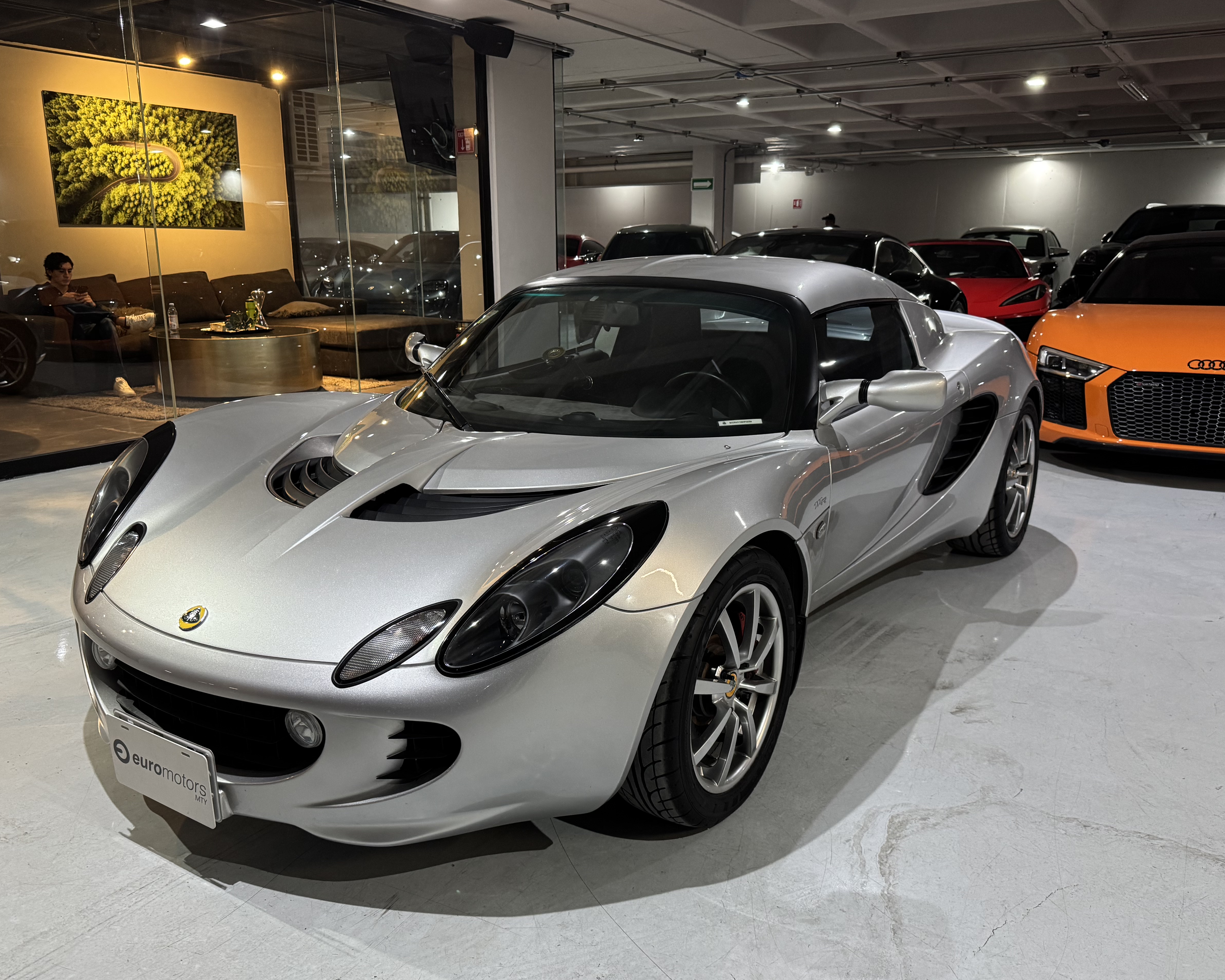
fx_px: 1015
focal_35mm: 28
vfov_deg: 51.5
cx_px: 618
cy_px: 530
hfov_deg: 62.2
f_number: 1.78
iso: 320
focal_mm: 6.76
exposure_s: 1/60
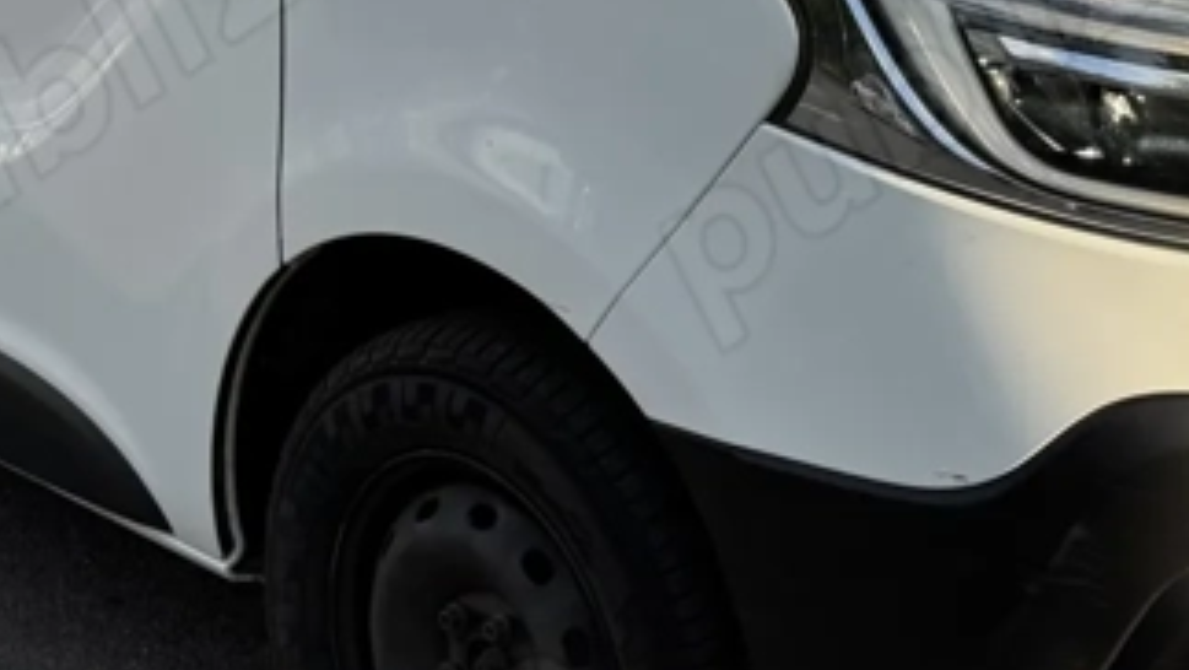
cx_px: 618
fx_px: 2555
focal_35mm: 81
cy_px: 74
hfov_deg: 26.2
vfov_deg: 14.8
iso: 80
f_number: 1.78
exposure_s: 1/1980
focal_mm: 6.76
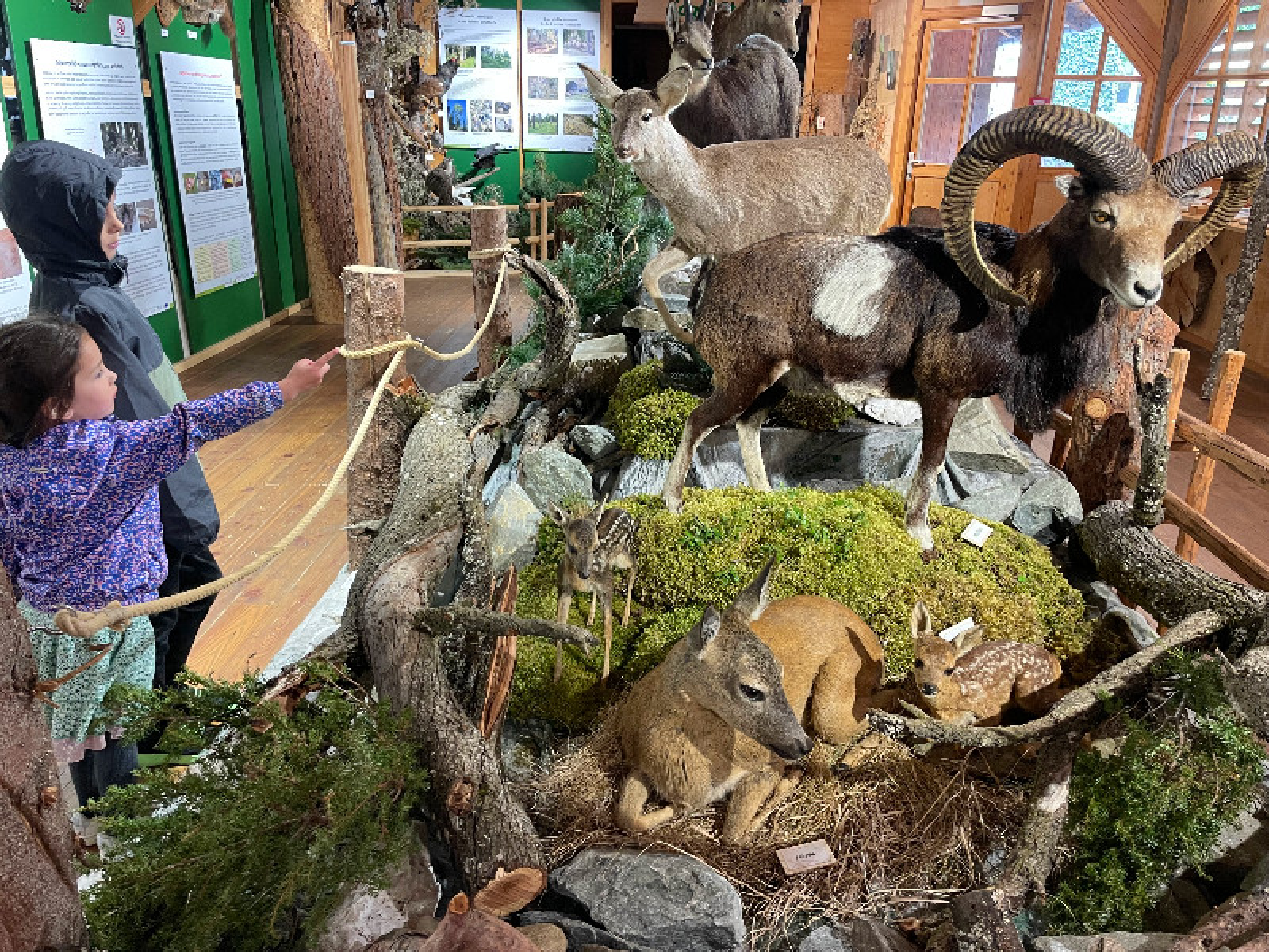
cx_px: 634
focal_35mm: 26
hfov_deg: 67.3
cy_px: 476
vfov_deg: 53.1
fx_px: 953
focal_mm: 4.2
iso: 125
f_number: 1.6
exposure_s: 1/50
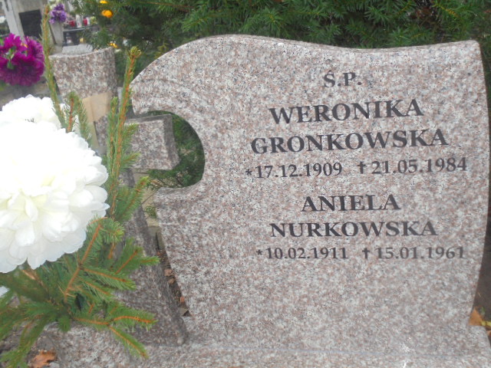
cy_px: 184
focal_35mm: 38
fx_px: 539
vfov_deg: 37.7
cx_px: 246
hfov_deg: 49.0
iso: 250
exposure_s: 1/30
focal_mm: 6.9
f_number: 4.2
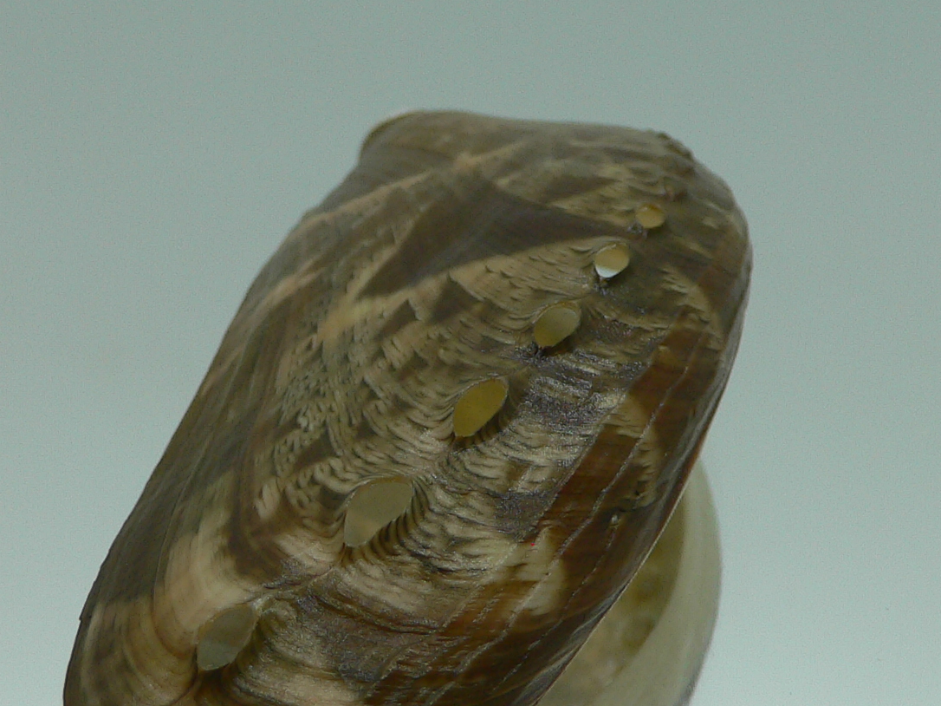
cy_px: 415
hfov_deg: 29.8
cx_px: 435
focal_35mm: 65
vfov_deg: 22.6
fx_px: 1767
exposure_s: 1/100
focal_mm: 4.6
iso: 80
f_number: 2.8
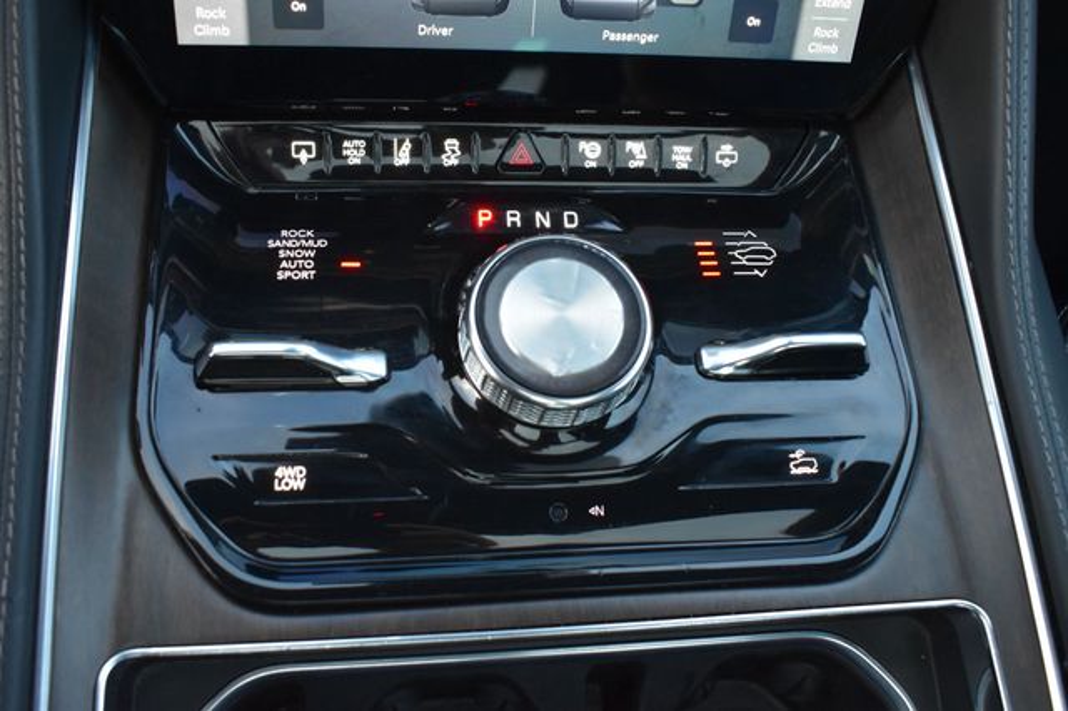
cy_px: 356
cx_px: 534
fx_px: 1067
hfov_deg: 53.2
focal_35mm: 36
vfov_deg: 36.8
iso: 1600
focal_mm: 24
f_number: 5.6
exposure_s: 1/15
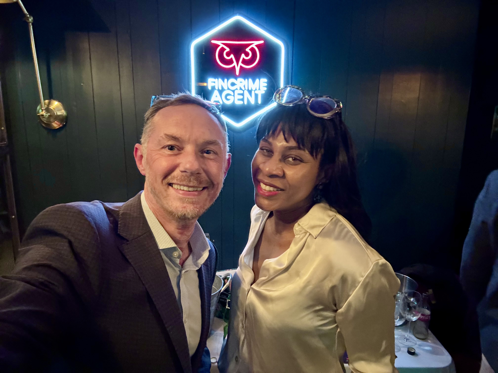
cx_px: 249
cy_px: 186
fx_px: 331
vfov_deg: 58.9
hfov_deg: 73.9
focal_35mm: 23
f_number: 1.9
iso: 800
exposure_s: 1/17
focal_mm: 2.69
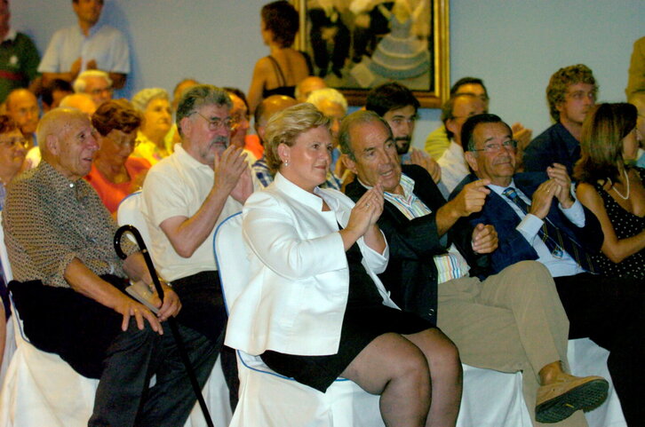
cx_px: 322
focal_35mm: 120
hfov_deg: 17.1
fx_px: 2146
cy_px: 214
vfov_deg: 11.4
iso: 800
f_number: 2.8
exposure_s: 1/50
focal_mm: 80
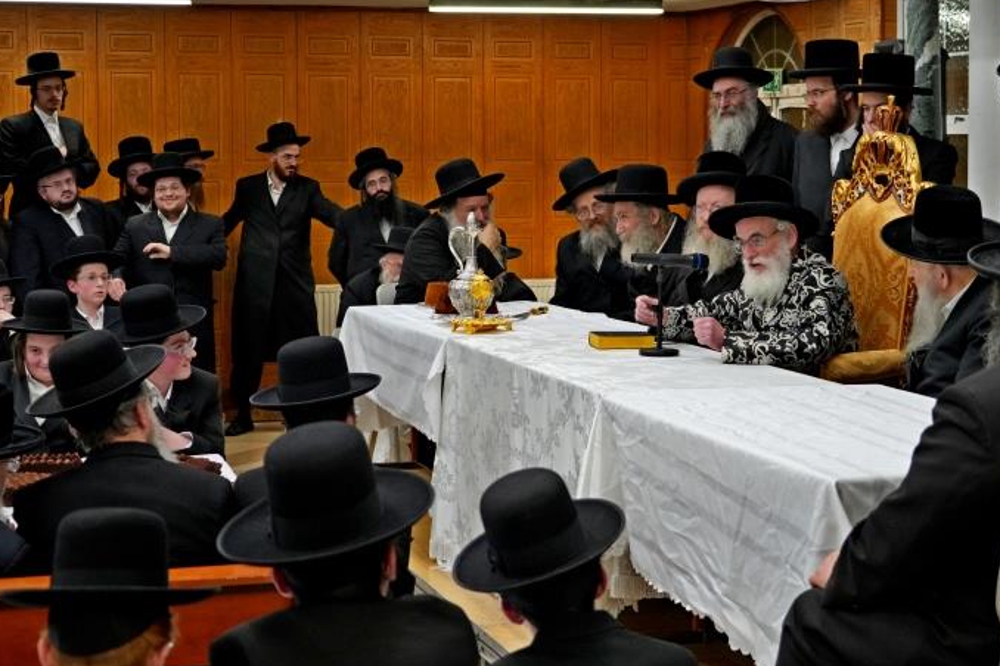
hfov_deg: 29.4
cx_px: 686
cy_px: 232
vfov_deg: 20.0
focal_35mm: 68
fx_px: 1889
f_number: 4.5
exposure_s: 1/320
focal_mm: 45
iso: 2500
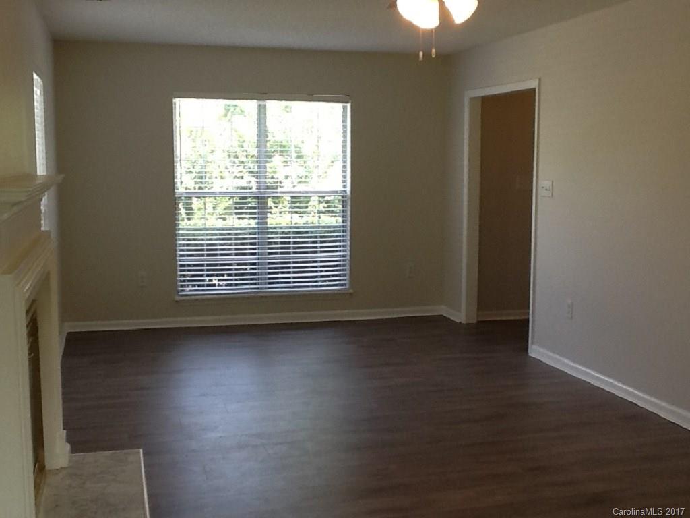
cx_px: 345
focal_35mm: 44
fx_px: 877
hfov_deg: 42.9
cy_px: 259
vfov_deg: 32.9
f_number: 2.4
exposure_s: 1/60
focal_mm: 2.03
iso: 50
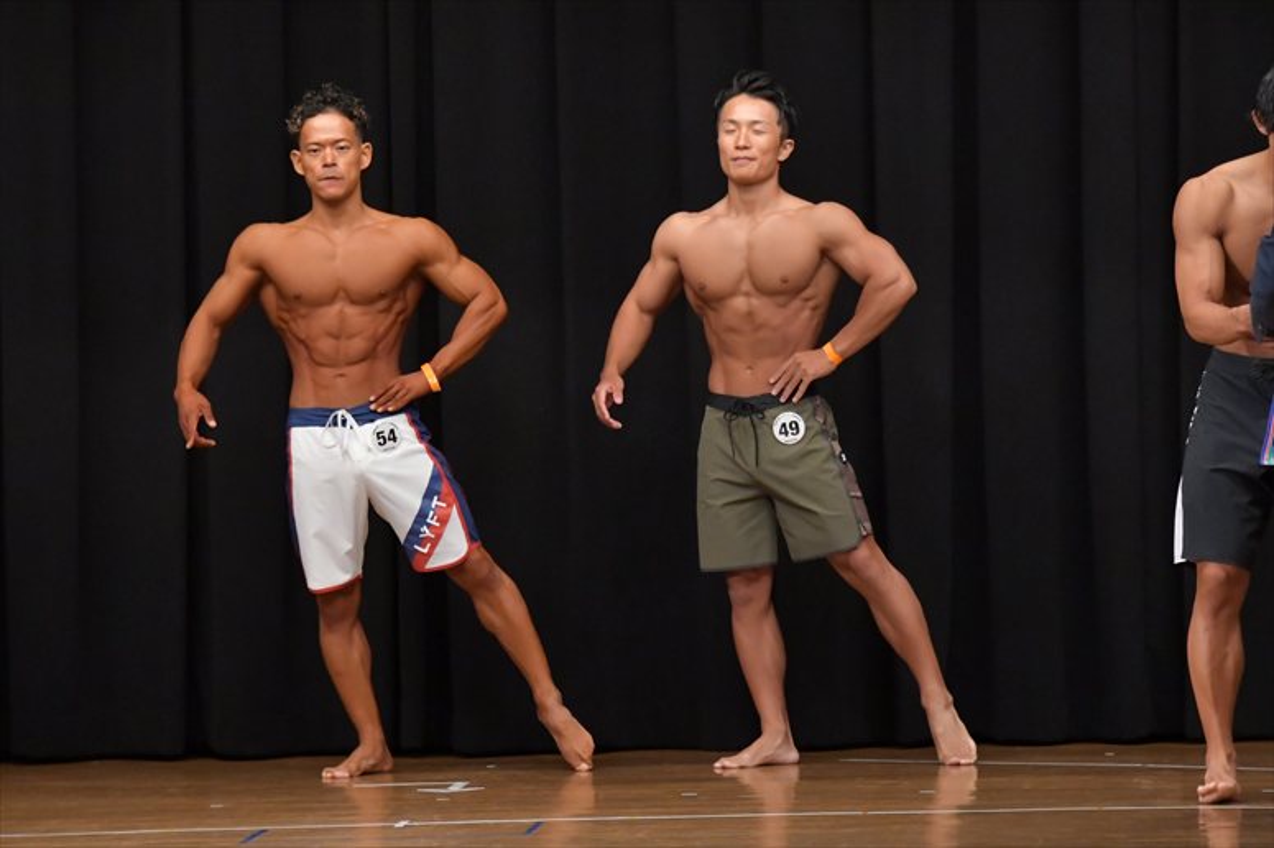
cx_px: 637
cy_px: 424
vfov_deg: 5.1
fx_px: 9550
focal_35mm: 270
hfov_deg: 7.6
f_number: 5.6
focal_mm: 180
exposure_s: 1/400
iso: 6400
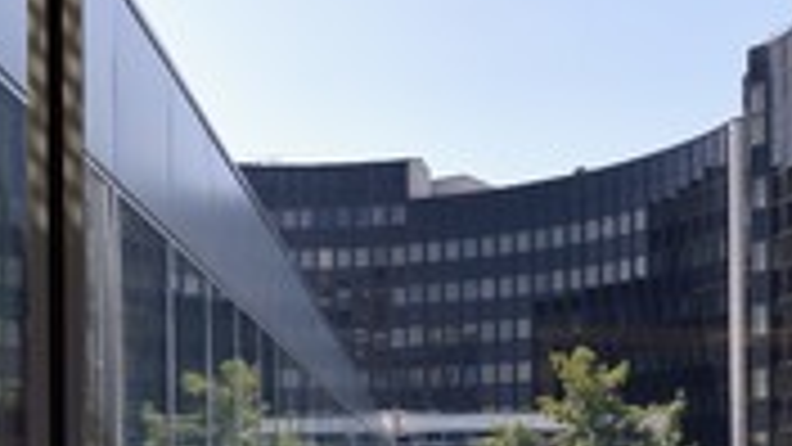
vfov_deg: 19.3
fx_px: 1260
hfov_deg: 33.6
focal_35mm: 60
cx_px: 126
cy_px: 487
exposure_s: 1/125
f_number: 10
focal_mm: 24
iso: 200
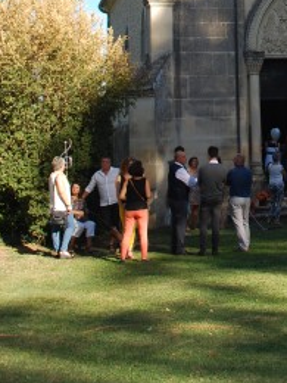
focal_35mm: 71
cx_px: 313
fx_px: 785
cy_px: -55
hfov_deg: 19.8
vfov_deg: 25.1
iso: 100
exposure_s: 1/200
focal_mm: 20
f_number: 5.6
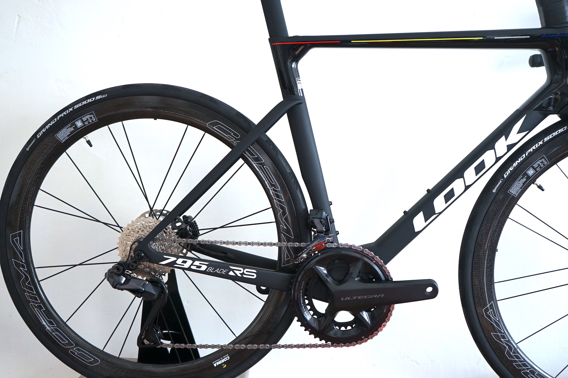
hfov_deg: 55.8
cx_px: 284
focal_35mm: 34
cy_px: 189
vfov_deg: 38.8
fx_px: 536
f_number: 4
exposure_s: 1/160
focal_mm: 34
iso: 400
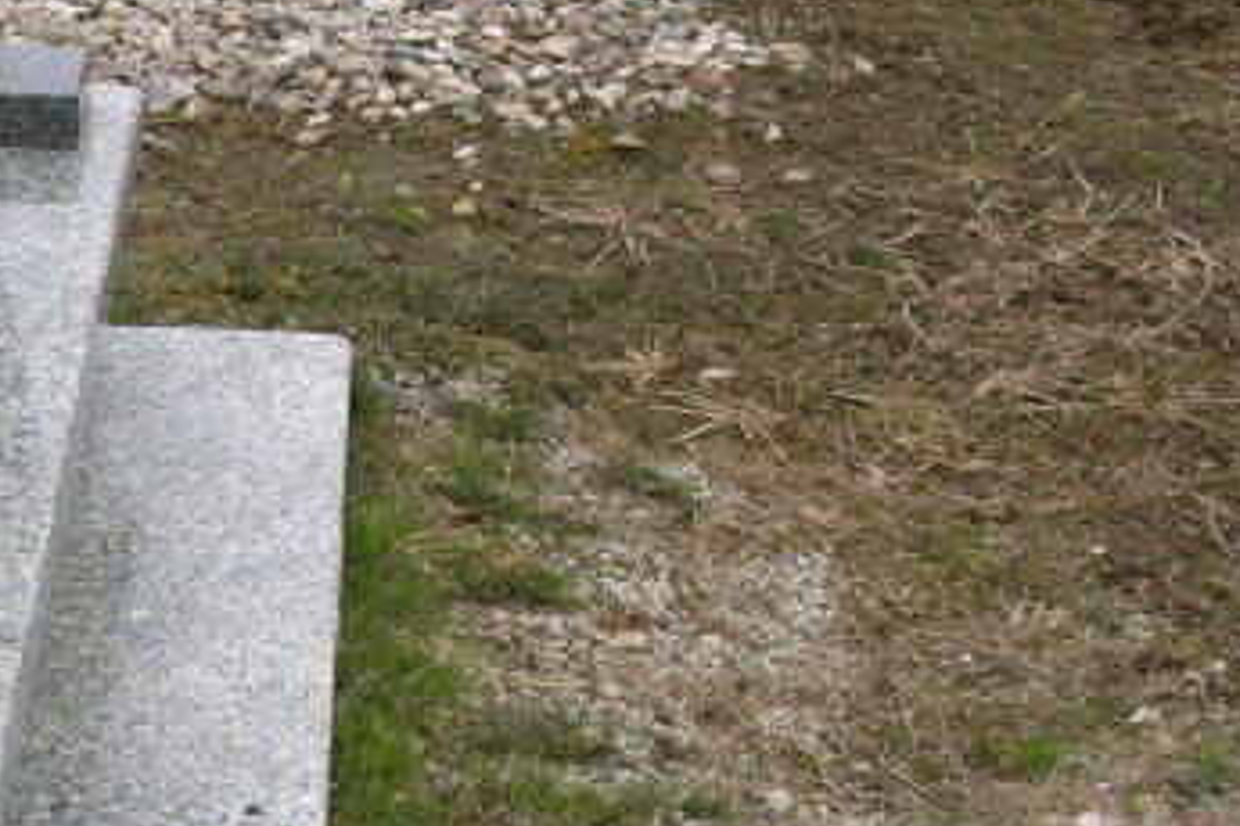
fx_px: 3720
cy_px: 496
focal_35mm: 108
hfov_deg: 17.8
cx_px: -352
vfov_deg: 12.7
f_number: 5
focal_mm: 8.9
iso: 50
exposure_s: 1/181
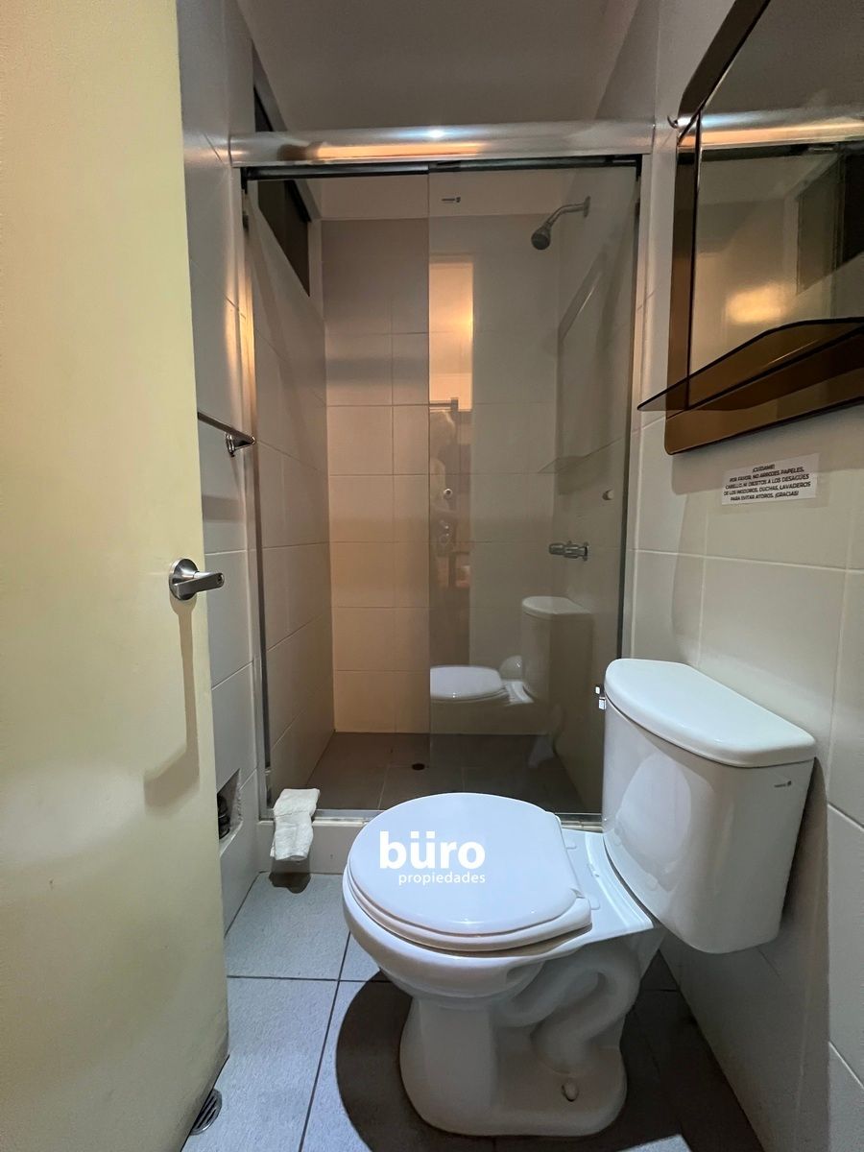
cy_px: 576
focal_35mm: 13
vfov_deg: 106.2
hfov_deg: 89.9
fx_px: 433
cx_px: 432
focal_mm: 1.57
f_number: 1.8
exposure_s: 1/60
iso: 800
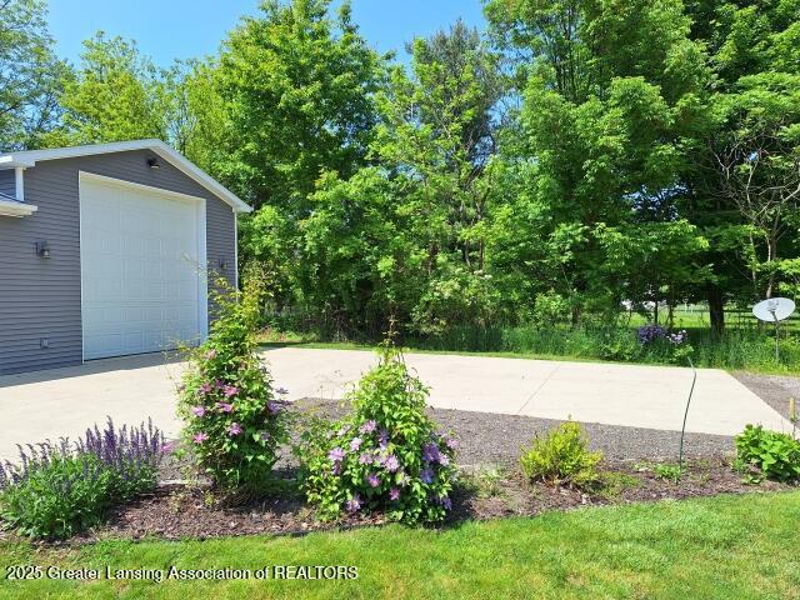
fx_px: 532
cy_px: 300
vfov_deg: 58.9
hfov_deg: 73.9
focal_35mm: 23
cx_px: 400
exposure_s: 1/1908
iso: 40
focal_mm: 5.54
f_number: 1.8
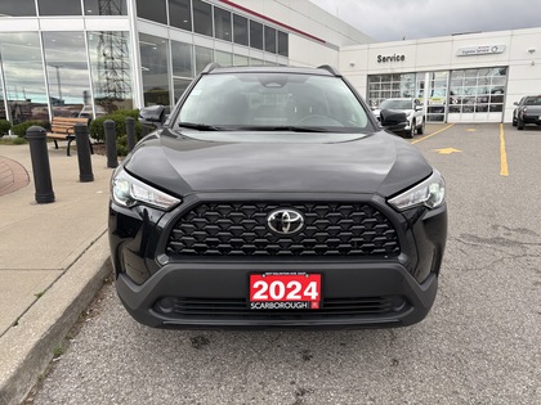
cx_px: 270
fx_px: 406
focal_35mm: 26
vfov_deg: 53.1
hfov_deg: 67.3
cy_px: 202
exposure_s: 1/374
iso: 50
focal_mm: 5.96
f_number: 1.6
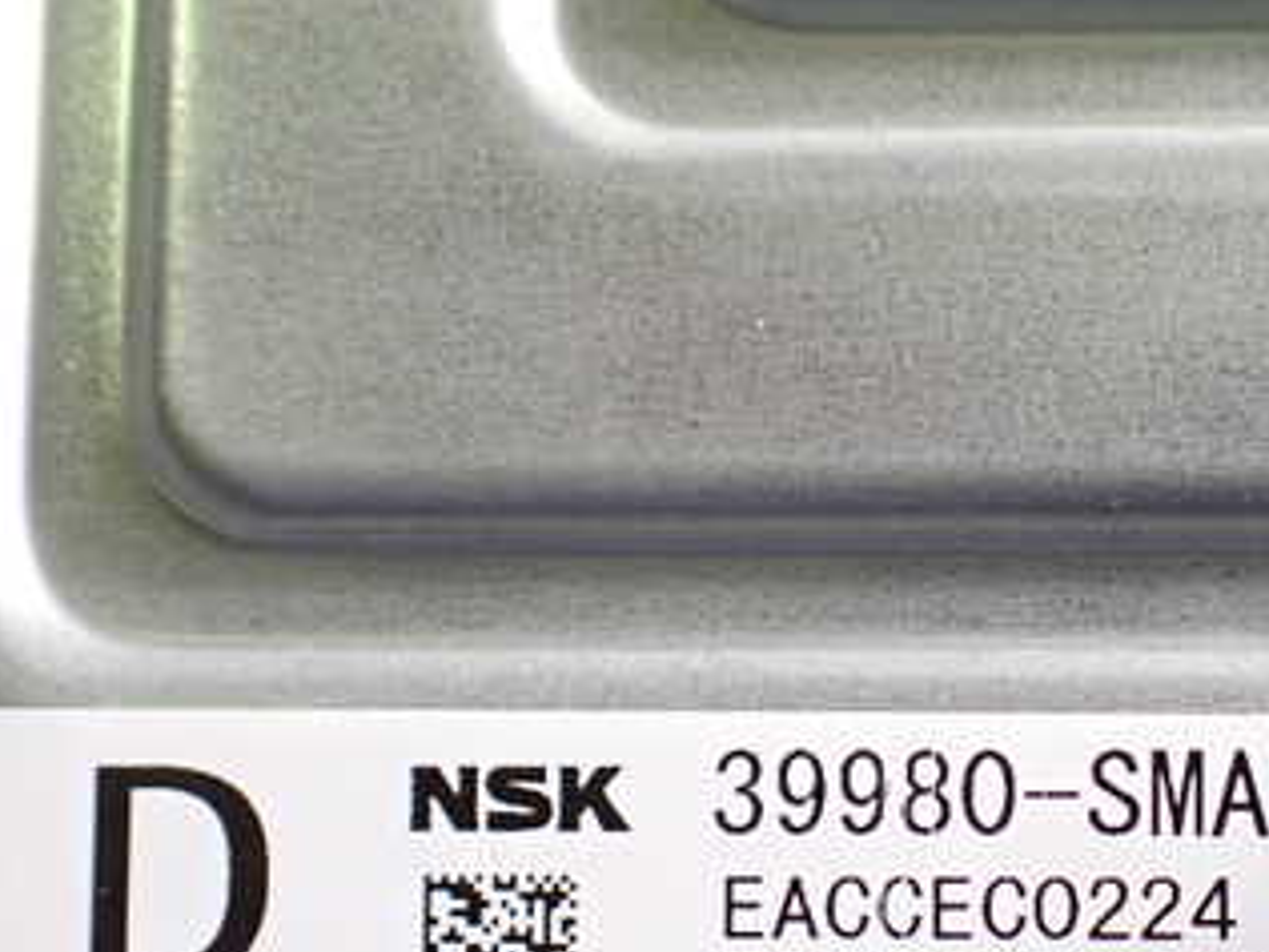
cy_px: 763
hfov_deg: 32.9
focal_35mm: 57
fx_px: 2090
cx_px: 1004
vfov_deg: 25.2
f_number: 2.3
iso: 500
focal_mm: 5.4
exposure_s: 1/125
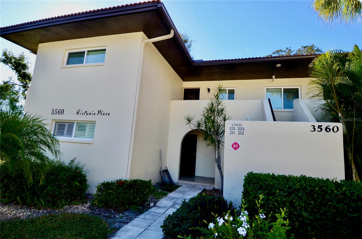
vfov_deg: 67.1
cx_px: 181
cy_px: 120
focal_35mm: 18
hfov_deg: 90.1
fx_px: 181
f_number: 8
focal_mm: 12
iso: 200
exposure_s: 1/250
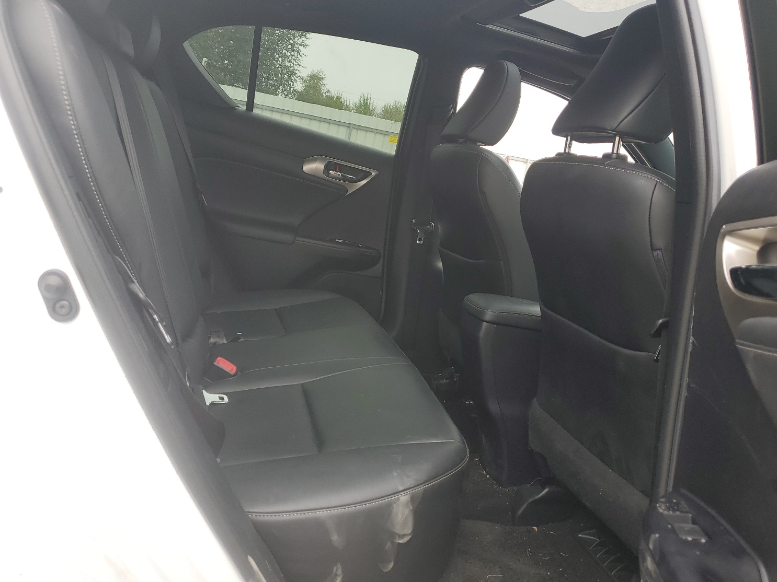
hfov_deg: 63.4
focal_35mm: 28
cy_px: 278
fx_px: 628
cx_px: 397
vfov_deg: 49.7
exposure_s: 1/278
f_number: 1.5
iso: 50
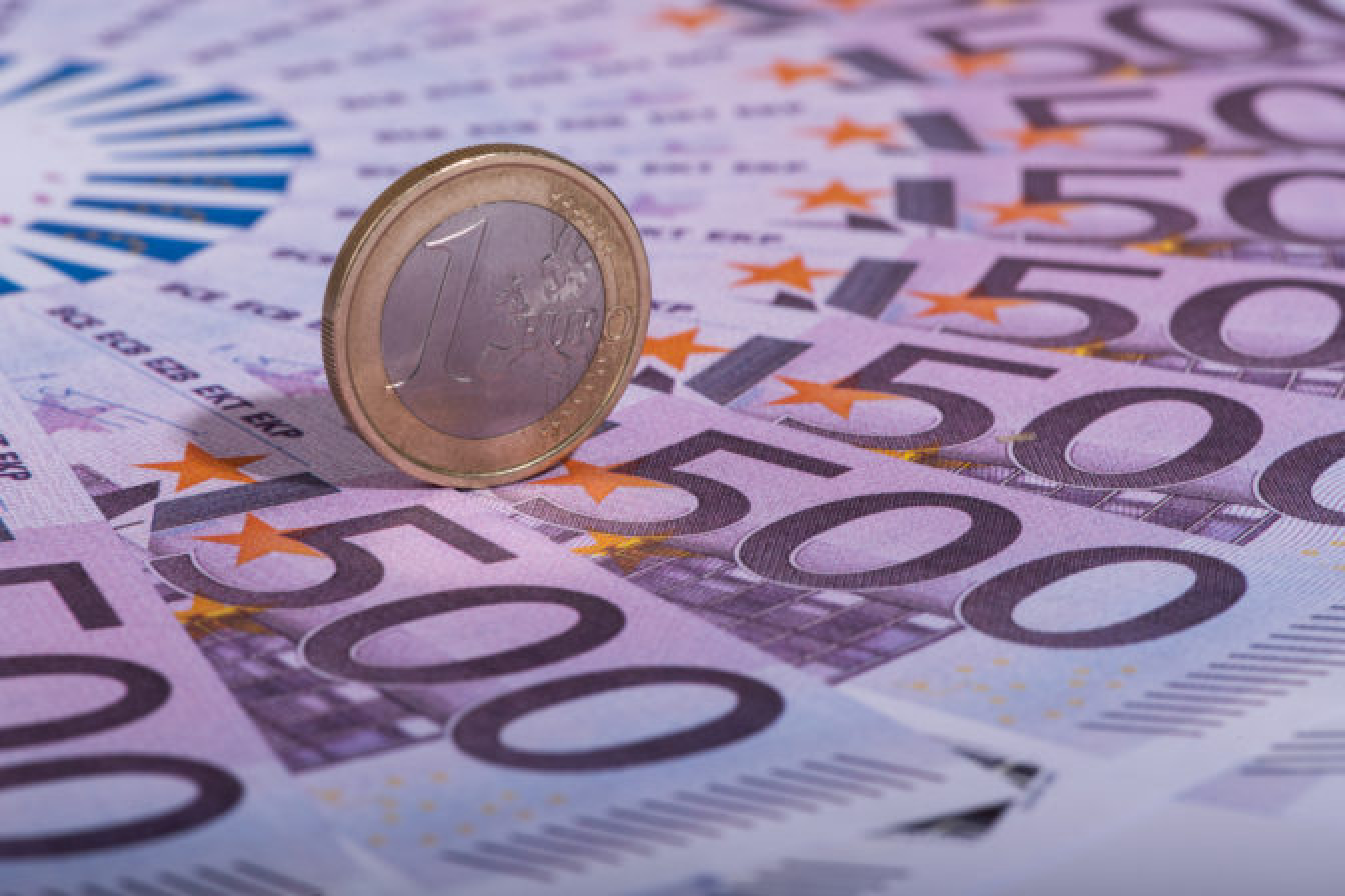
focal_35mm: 105
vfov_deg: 13.0
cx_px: 672
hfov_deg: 19.5
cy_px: 448
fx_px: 3923
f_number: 32
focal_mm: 105
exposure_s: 1/200
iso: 31
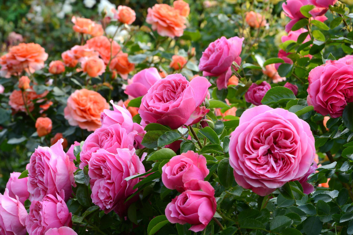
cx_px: 176
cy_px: 118
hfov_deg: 19.4
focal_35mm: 105
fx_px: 1030
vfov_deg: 13.1
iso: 125
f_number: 20
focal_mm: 105
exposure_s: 1/3.33
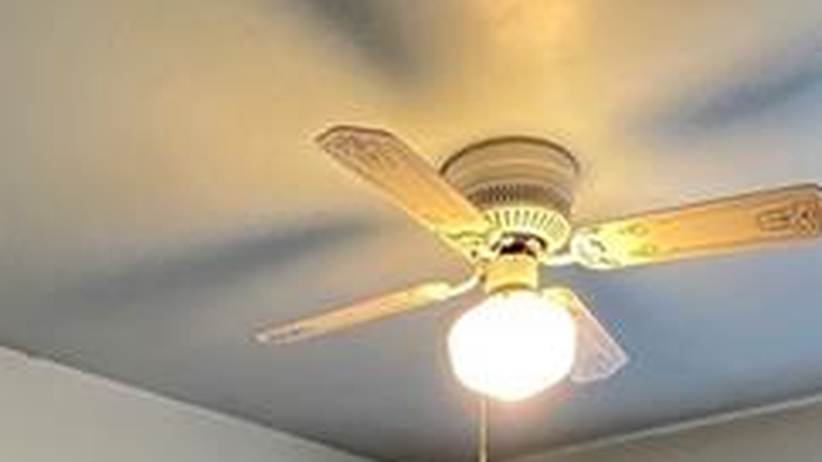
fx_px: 981
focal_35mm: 45
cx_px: 408
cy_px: 863
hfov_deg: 45.5
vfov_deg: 19.1
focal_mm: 1.57
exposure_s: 1/60
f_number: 1.8
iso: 640
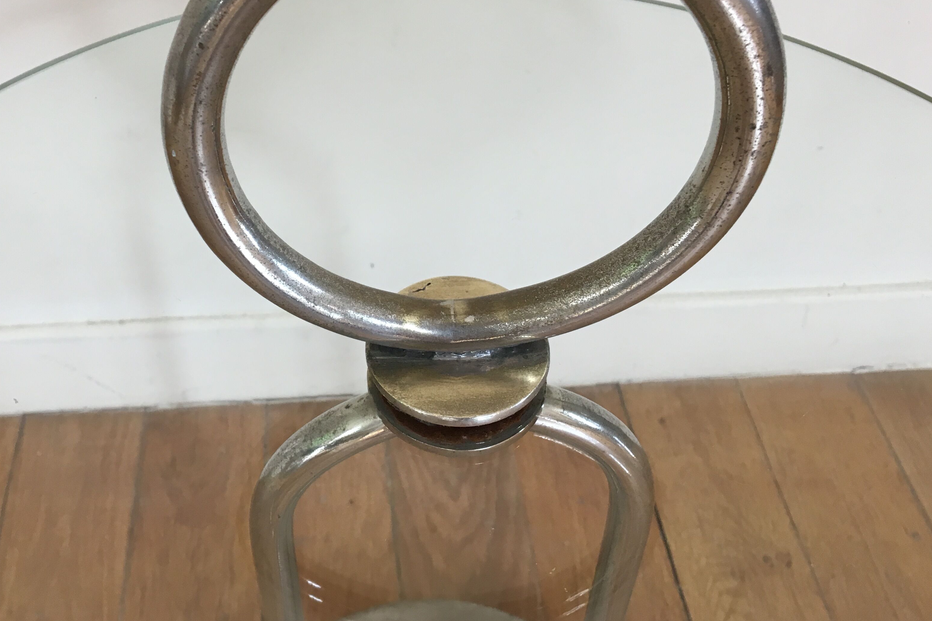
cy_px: 206
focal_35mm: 39
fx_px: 1010
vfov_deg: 33.9
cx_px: 365
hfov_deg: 49.2
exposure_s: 1/33
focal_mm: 4.15
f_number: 2.2
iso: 40
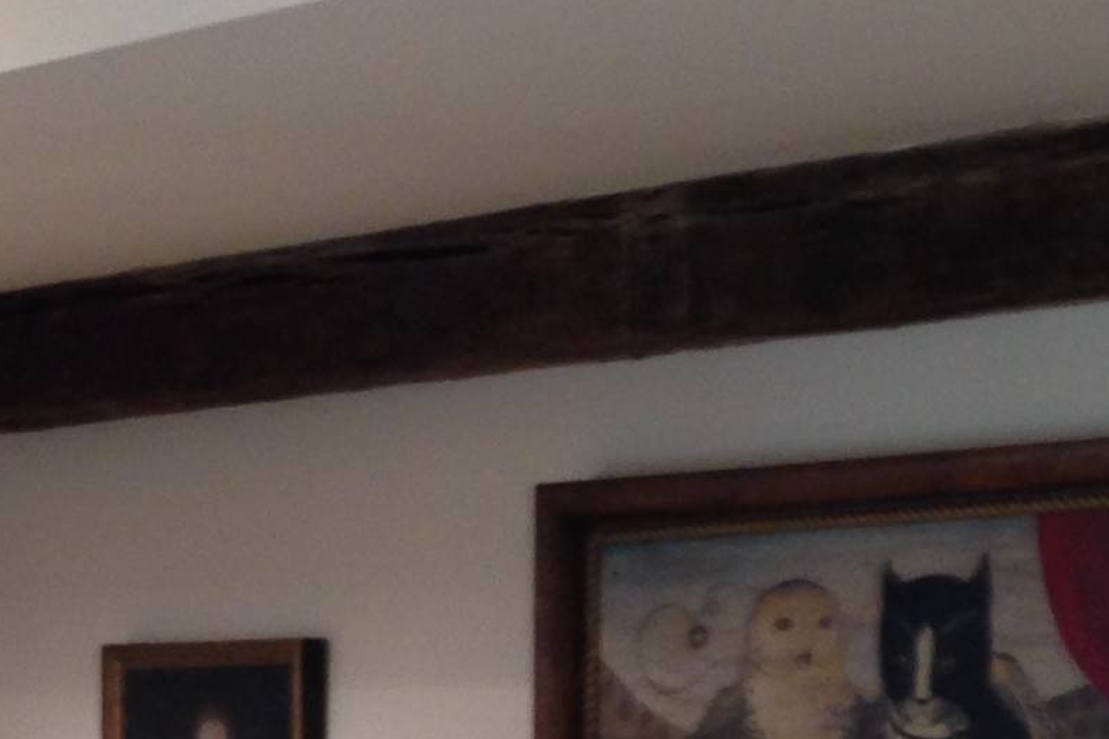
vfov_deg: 9.4
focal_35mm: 143
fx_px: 4405
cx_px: 27
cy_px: 1070
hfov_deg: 14.2
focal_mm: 4.12
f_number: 2.4
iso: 80
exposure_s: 1/20
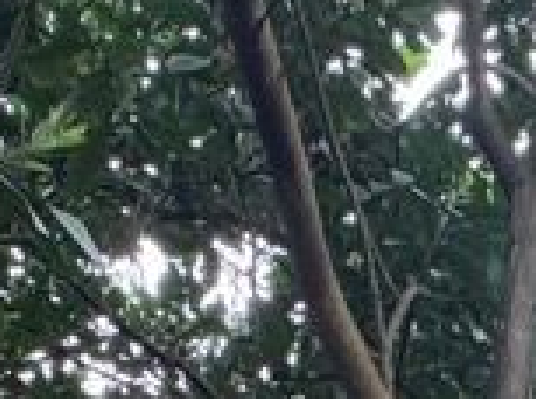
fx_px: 1452
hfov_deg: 20.6
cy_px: 1197
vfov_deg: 10.7
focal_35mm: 94
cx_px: 459
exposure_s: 1/99
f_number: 2.2
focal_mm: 2.22
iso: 200
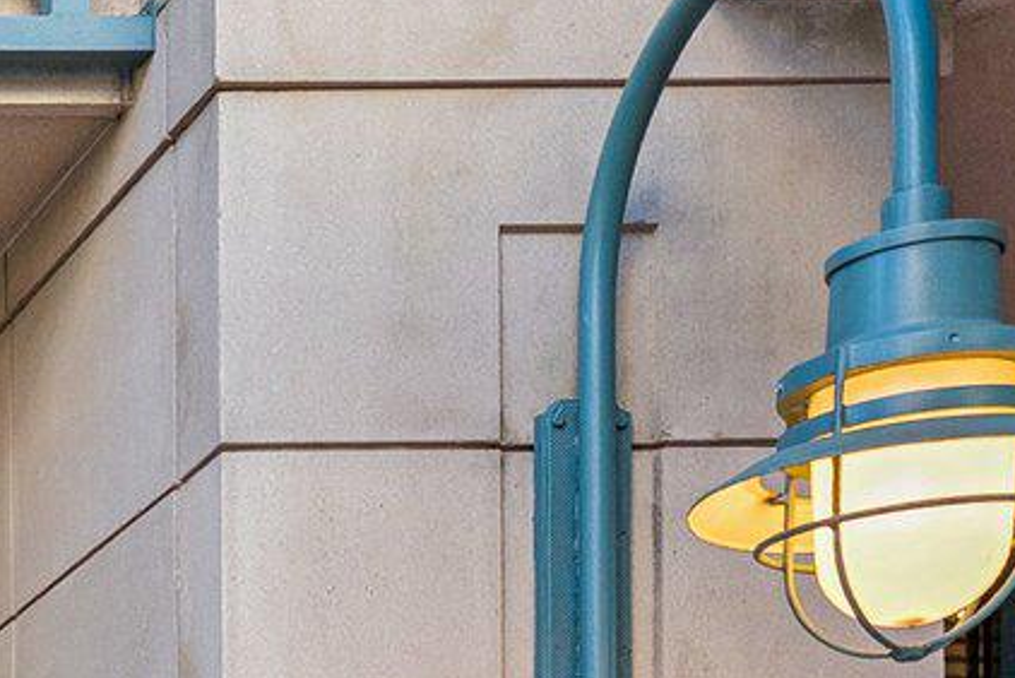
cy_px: 807
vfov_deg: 13.7
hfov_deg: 16.3
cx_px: -1003
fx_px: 2737
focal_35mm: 97
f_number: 4
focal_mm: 20
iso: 400
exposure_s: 1/160
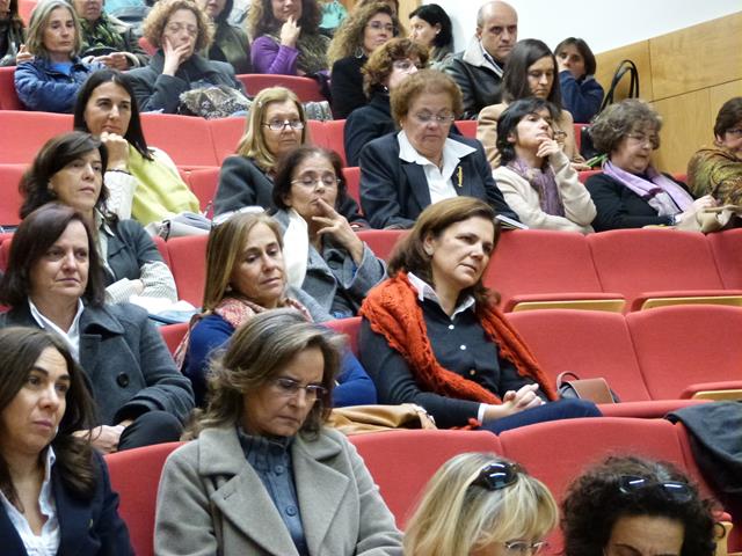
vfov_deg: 14.8
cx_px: 371
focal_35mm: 100
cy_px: 278
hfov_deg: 19.6
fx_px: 2144
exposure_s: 1/15
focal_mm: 18.2
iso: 1000
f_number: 3.5
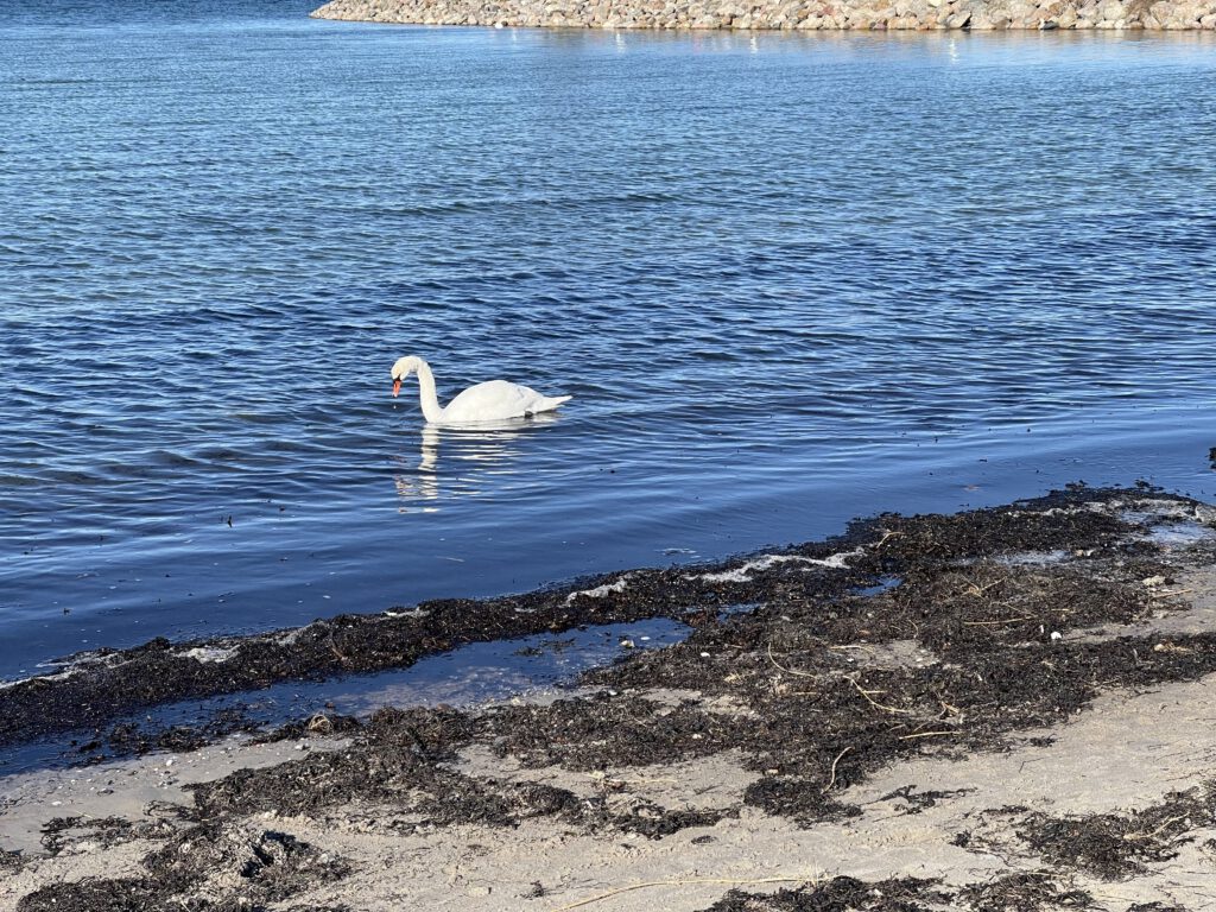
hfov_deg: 30.3
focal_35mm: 64
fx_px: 2248
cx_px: 608
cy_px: 456
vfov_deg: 22.9
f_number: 2.2
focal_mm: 7.5
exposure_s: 1/1014
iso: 20
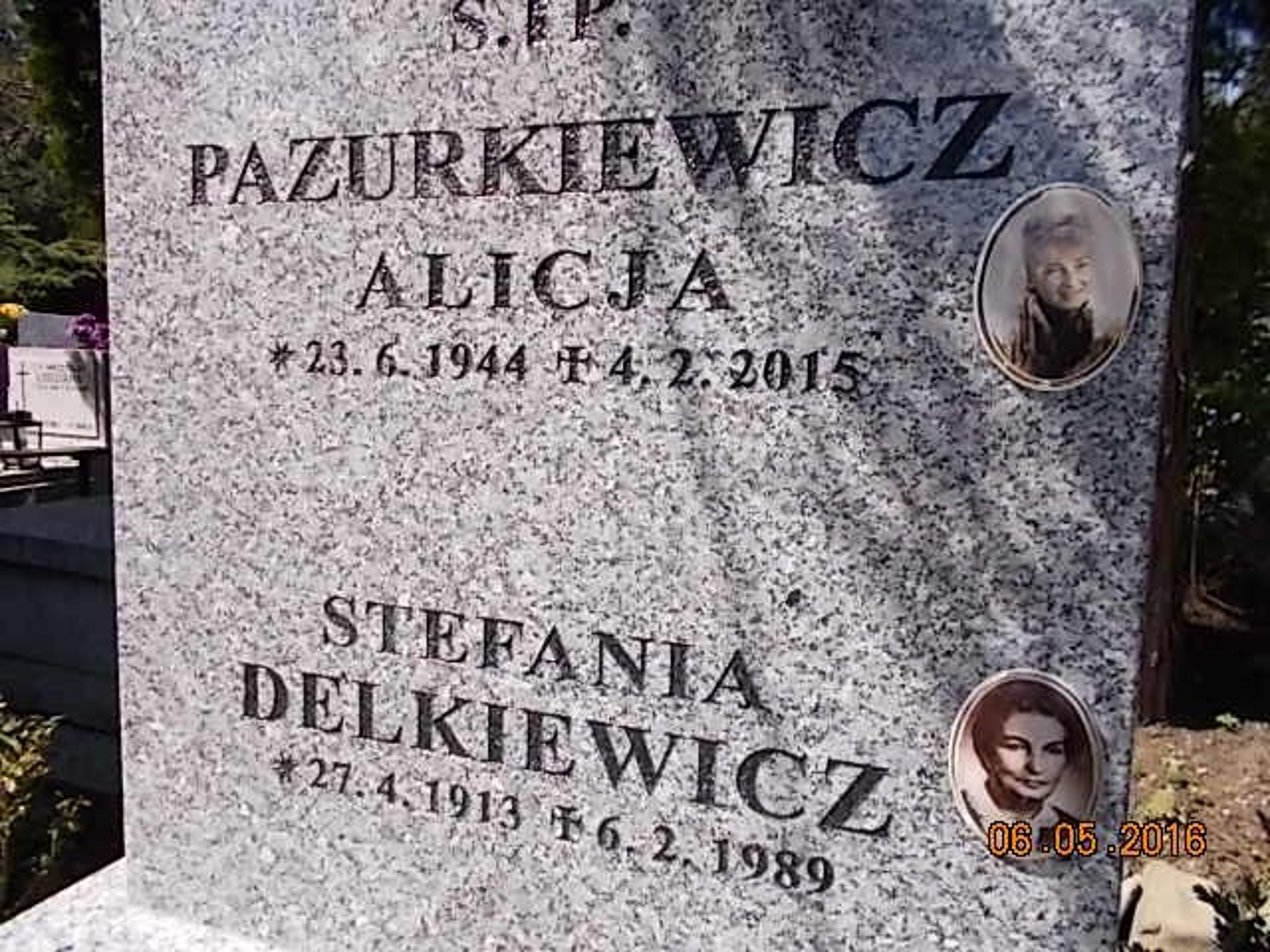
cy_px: 476
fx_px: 954
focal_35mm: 26
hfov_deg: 67.3
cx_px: 635
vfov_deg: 53.1
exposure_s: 1/125
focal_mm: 4.6
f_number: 8
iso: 80
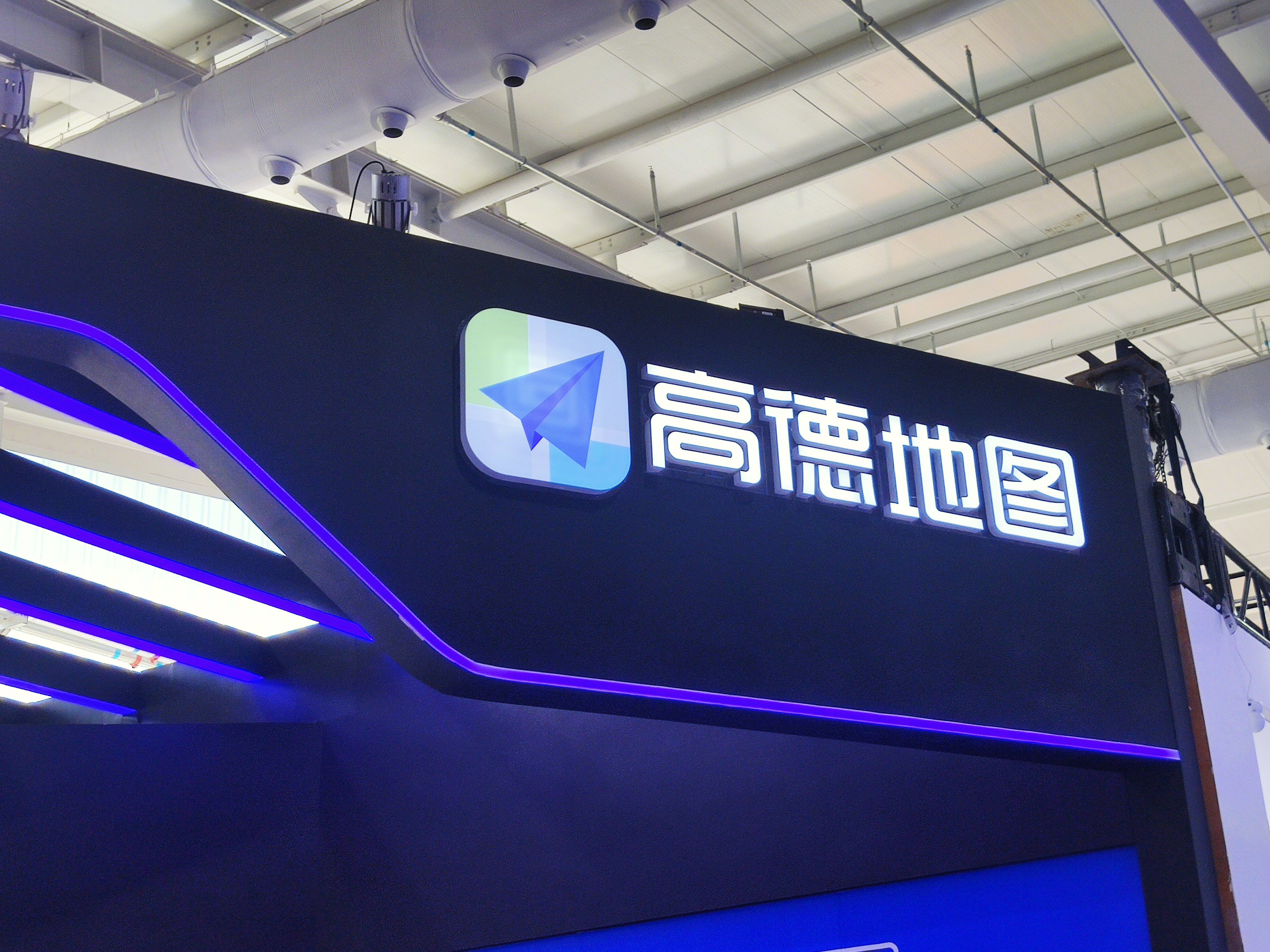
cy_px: 476
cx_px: 635
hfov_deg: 38.9
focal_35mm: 49
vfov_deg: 29.7
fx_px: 1798
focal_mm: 4.75
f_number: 1.75
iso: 112
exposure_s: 1/460
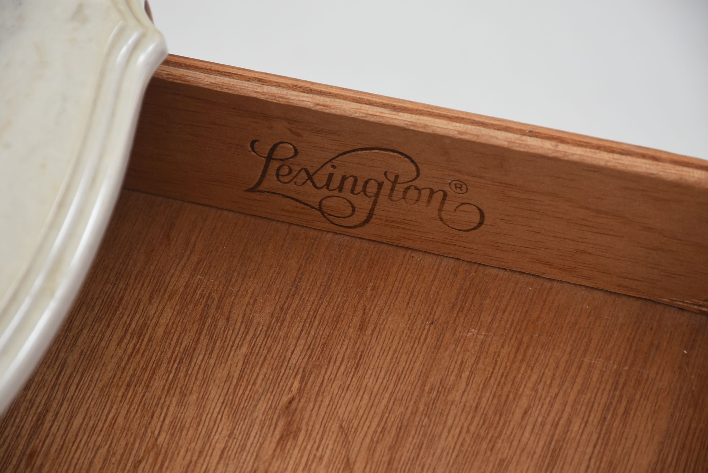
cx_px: 354
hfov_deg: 9.8
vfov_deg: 6.6
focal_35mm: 210
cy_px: 236
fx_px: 4133
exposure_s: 1/125
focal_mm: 140
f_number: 9
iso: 200
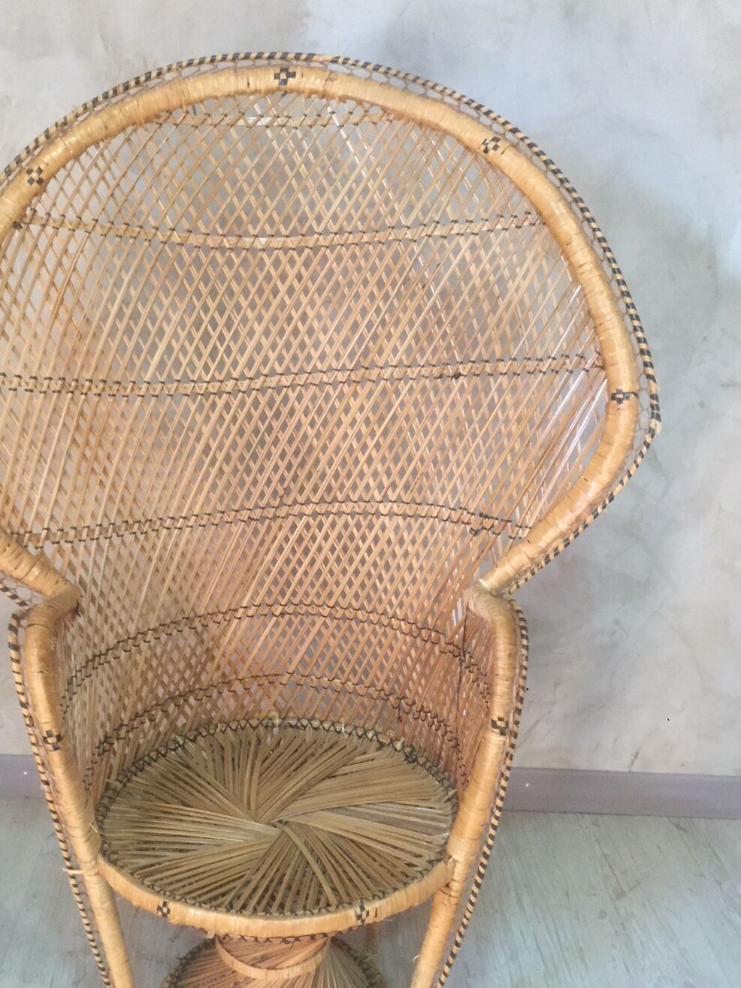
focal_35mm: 36
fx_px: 1028
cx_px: 303
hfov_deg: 39.5
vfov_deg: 50.9
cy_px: 605
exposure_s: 1/17
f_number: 2.2
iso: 250
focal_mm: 4.15
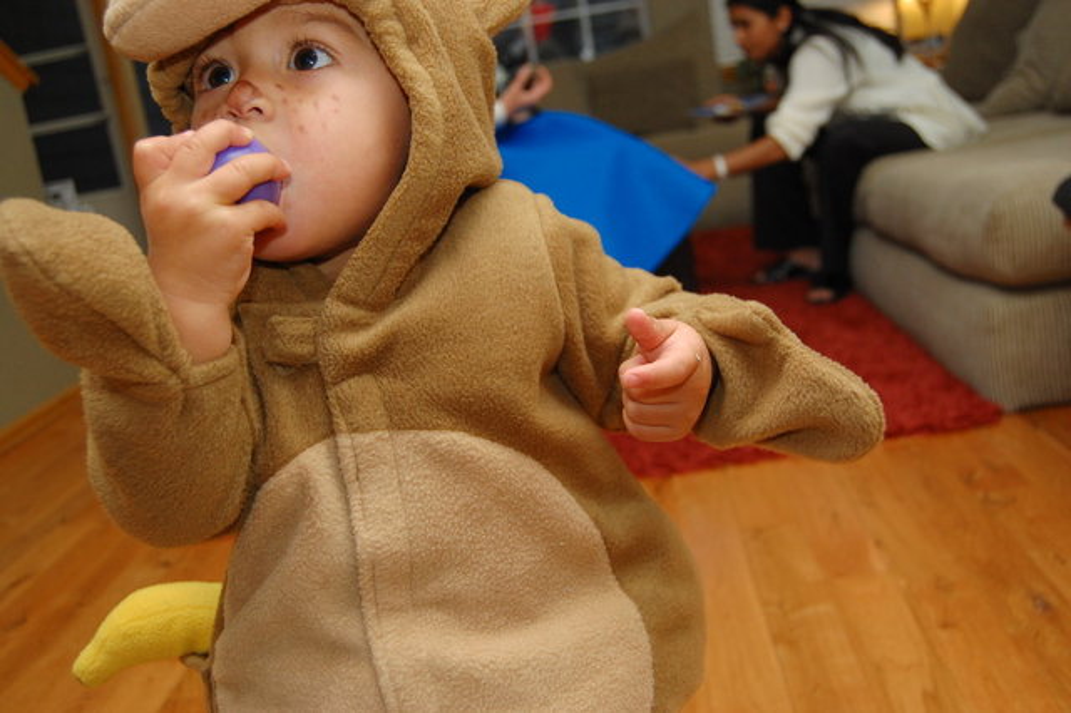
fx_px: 1070
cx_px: 536
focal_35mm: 36
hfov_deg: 53.2
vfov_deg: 36.8
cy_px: 356
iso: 560
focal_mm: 24
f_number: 4
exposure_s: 1/60
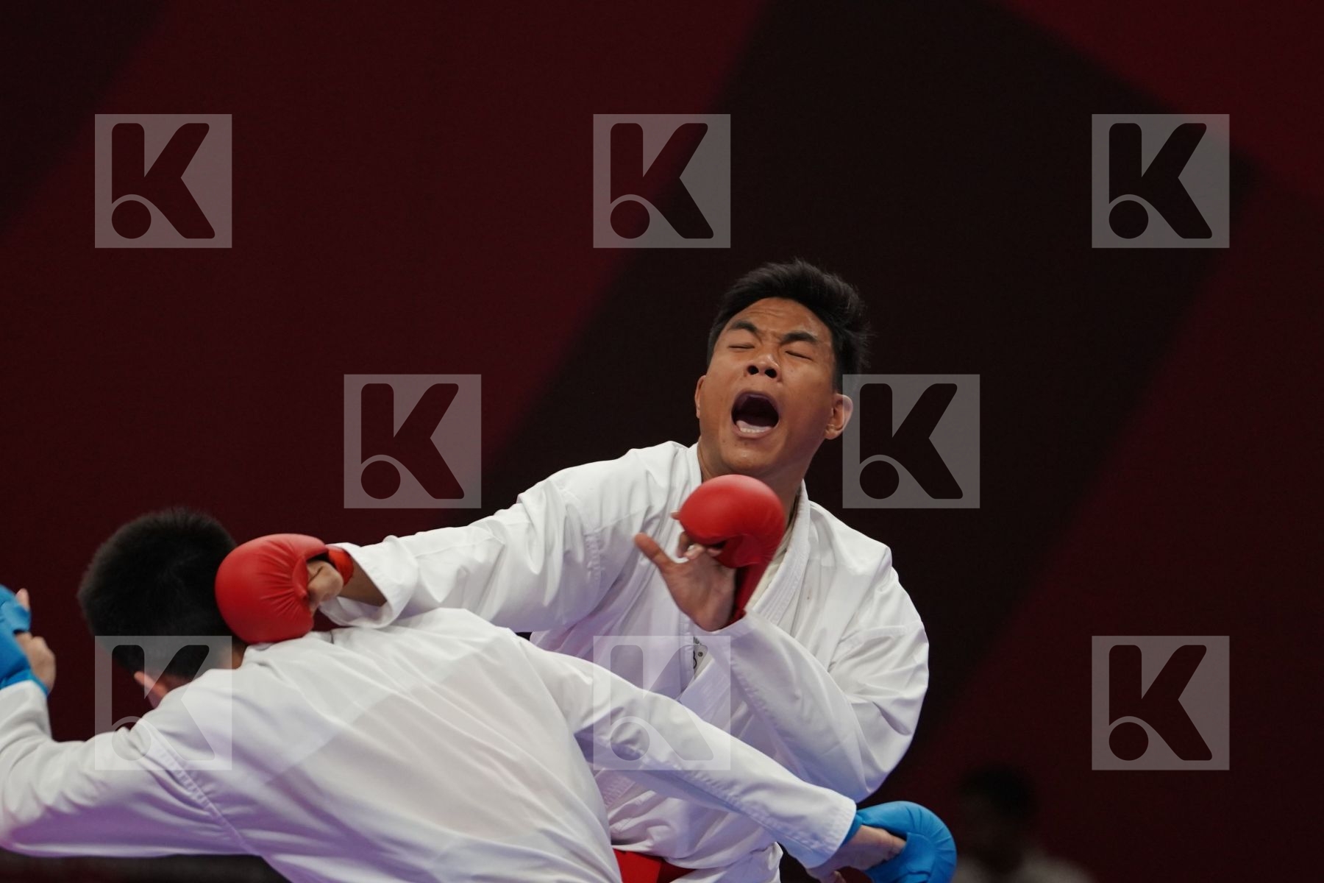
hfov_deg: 4.9
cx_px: 662
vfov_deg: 3.3
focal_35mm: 420
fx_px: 15445
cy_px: 442
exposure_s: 1/1000
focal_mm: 280
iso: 2500
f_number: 4
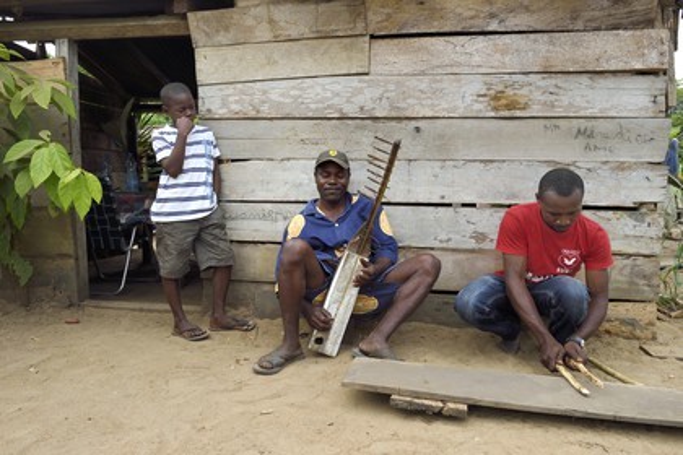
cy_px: 228
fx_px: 493
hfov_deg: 69.4
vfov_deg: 49.6
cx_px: 342
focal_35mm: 26
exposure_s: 1/160
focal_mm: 26
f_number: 11
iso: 400
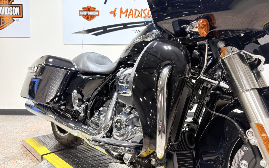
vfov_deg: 44.5
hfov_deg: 66.5
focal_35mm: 28
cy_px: 84
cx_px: 135
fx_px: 205
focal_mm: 5.96
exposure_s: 1/120
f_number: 1.6
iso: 100
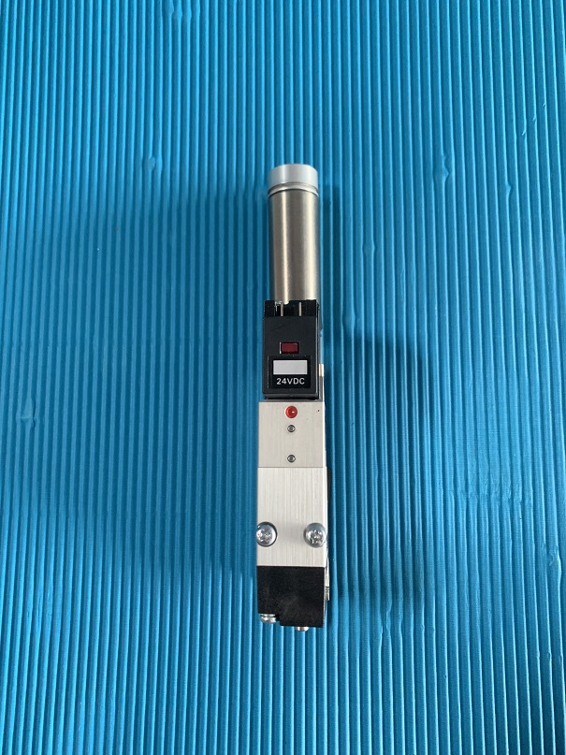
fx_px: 567
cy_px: 378
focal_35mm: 26
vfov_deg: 67.3
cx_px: 283
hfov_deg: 53.1
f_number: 1.8
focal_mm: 4.25
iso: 320
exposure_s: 1/60
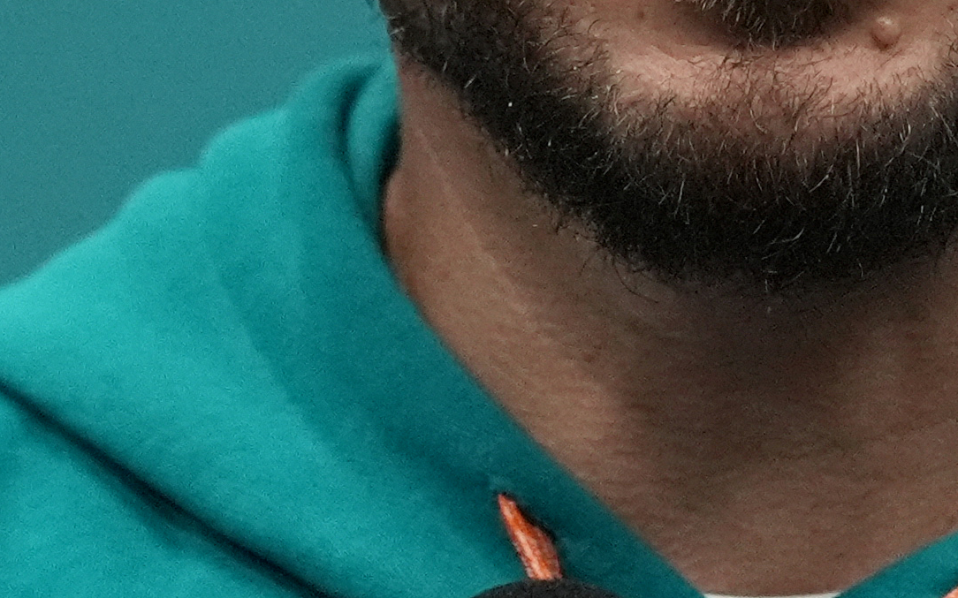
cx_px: 1239
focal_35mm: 2223
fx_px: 58027
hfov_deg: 0.9
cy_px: -278
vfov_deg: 0.6
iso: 6400
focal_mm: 400
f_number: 3.5
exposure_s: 1/800
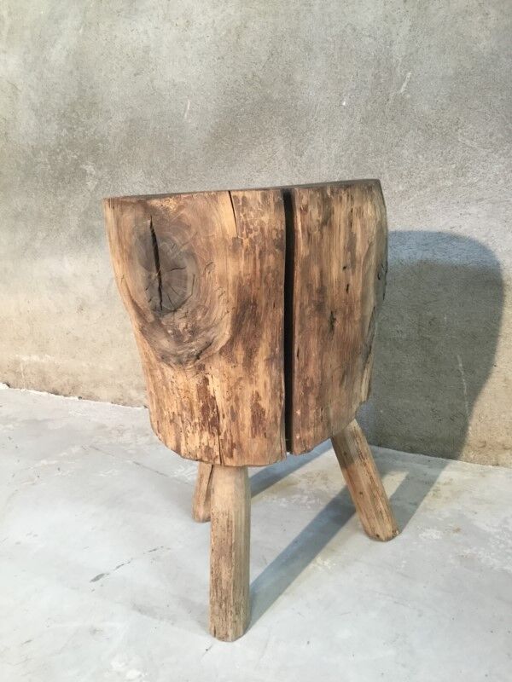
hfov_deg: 45.4
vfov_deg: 58.4
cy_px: 341
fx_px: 611
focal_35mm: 31
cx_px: 256
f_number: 2.4
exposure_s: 1/33
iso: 125
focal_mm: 3.3
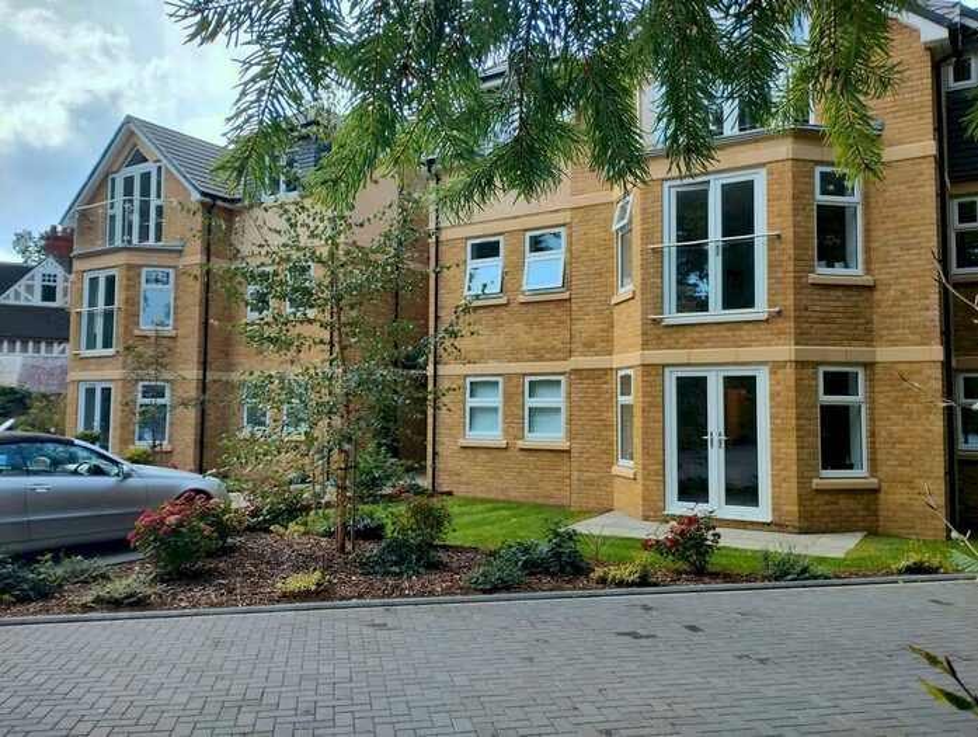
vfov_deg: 49.9
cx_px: 489
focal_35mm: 28
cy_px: 368
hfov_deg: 63.4
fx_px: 792
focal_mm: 4.27
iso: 100
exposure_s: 1/224
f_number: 1.8
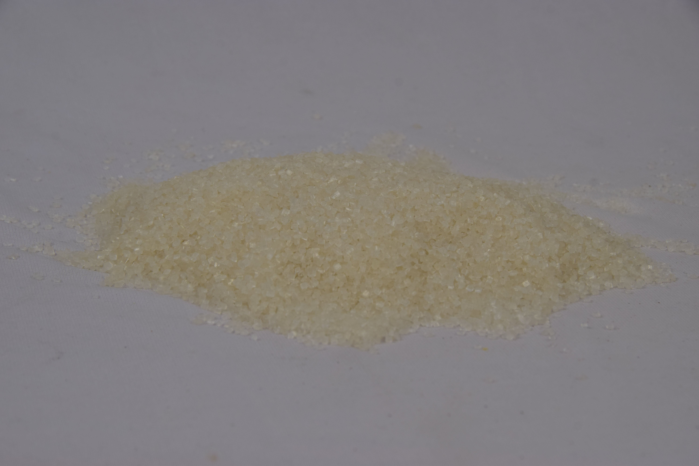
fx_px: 2039
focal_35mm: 105
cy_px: 233
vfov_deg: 13.0
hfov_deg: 19.5
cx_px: 350
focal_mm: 70
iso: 200
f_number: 11
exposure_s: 1/100
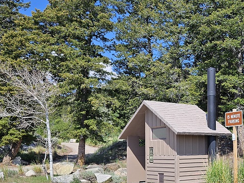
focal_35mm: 48
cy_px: 127
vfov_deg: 30.0
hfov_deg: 37.4
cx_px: 214
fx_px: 338
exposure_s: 1/1973
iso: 25
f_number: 1.8
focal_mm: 5.4
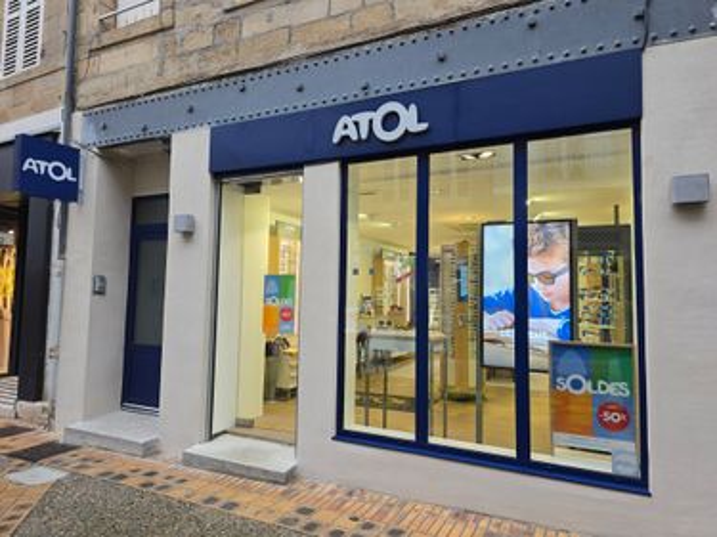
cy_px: 268
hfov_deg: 73.9
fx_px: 476
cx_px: 358
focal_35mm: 23
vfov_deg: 58.9
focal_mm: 6.3
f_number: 1.7
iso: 32
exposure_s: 1/100
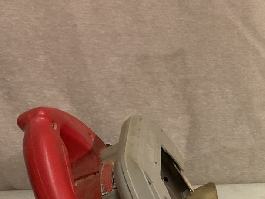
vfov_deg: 19.3
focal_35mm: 72
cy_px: 237
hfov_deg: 25.3
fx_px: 551
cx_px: 283
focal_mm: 3
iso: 200
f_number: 1.8
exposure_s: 1/40
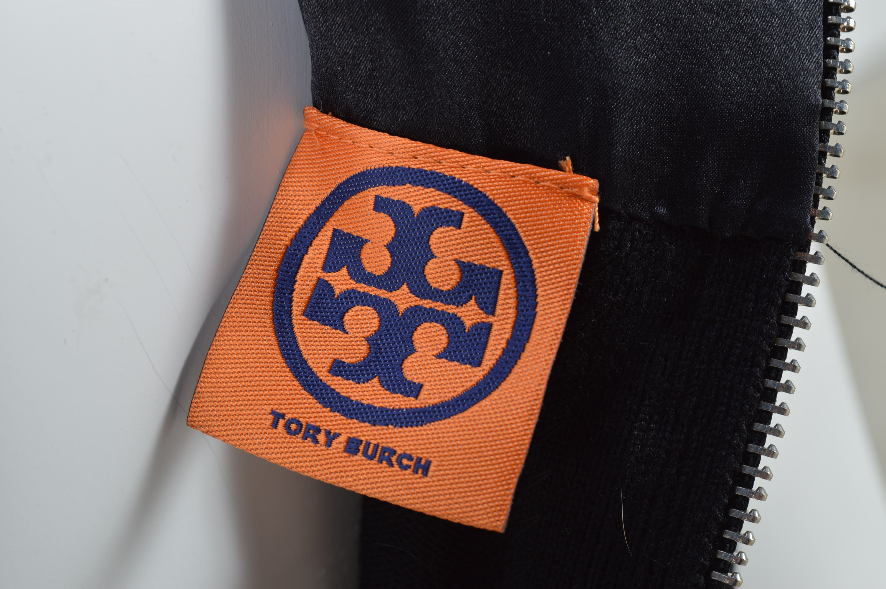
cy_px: 294
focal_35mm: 82
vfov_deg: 16.5
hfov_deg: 24.6
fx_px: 2029
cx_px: 443
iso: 100
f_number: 9
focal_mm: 55
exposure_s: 1/125
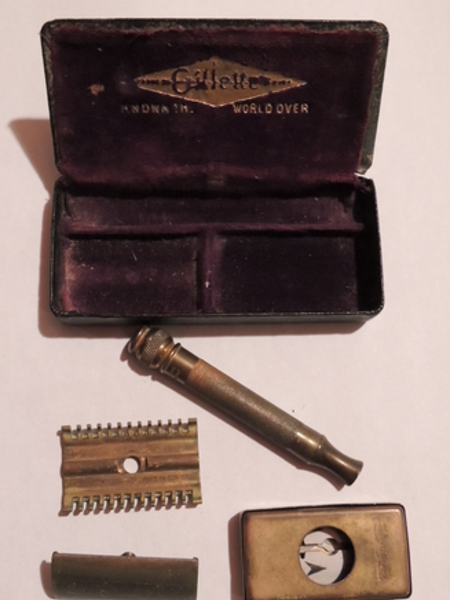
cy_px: 314
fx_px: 659
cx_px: 228
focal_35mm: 38
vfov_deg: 49.0
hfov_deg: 37.7
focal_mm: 6.2
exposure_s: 1/15
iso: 1800
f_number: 3.3
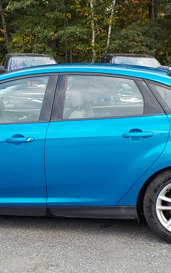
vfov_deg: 30.2
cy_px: 133
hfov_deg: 19.1
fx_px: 507
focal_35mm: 68
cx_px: 61
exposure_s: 1/100
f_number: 3.3
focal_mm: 4.1
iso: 125
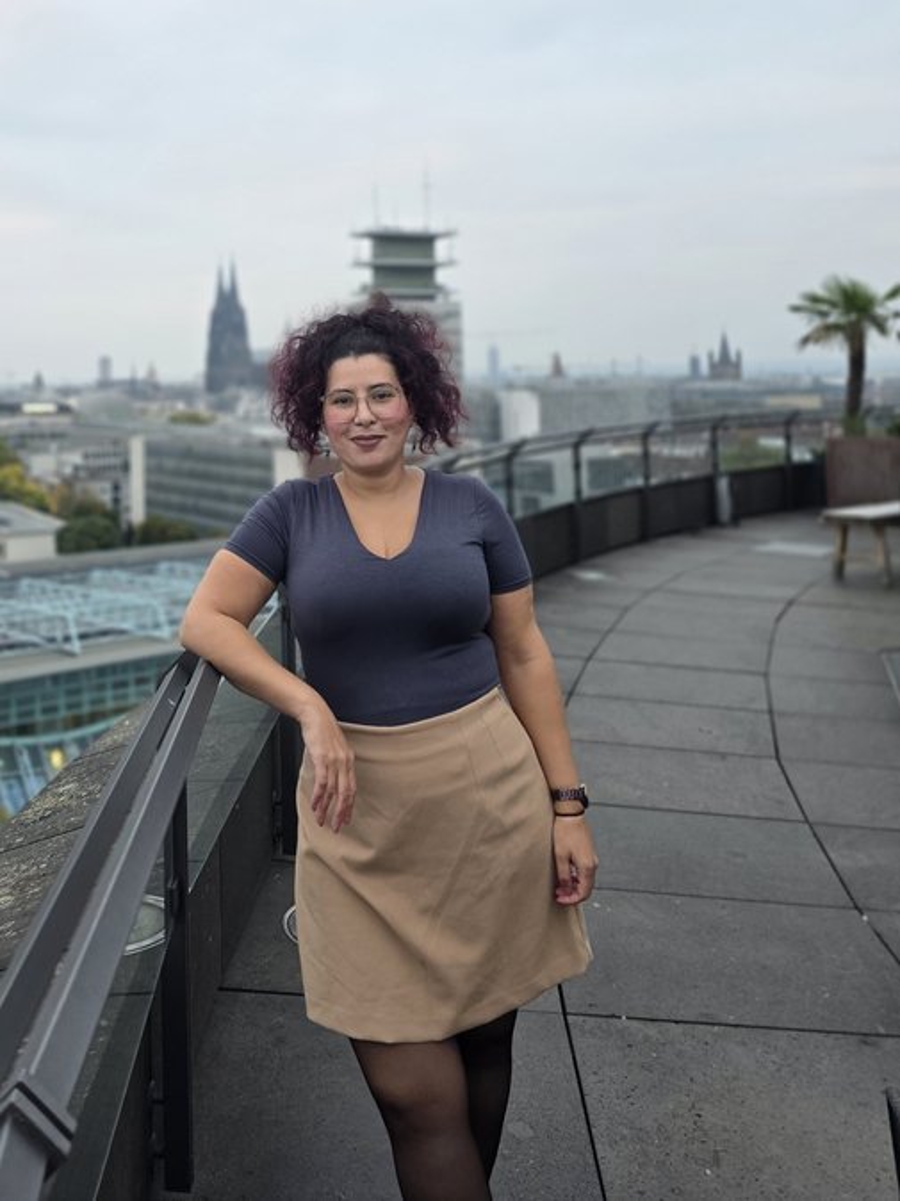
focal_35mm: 23
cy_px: 600
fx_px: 798
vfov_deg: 73.9
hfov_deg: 58.8
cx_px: 450
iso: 160
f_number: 1.7
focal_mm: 6.3
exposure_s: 1/180
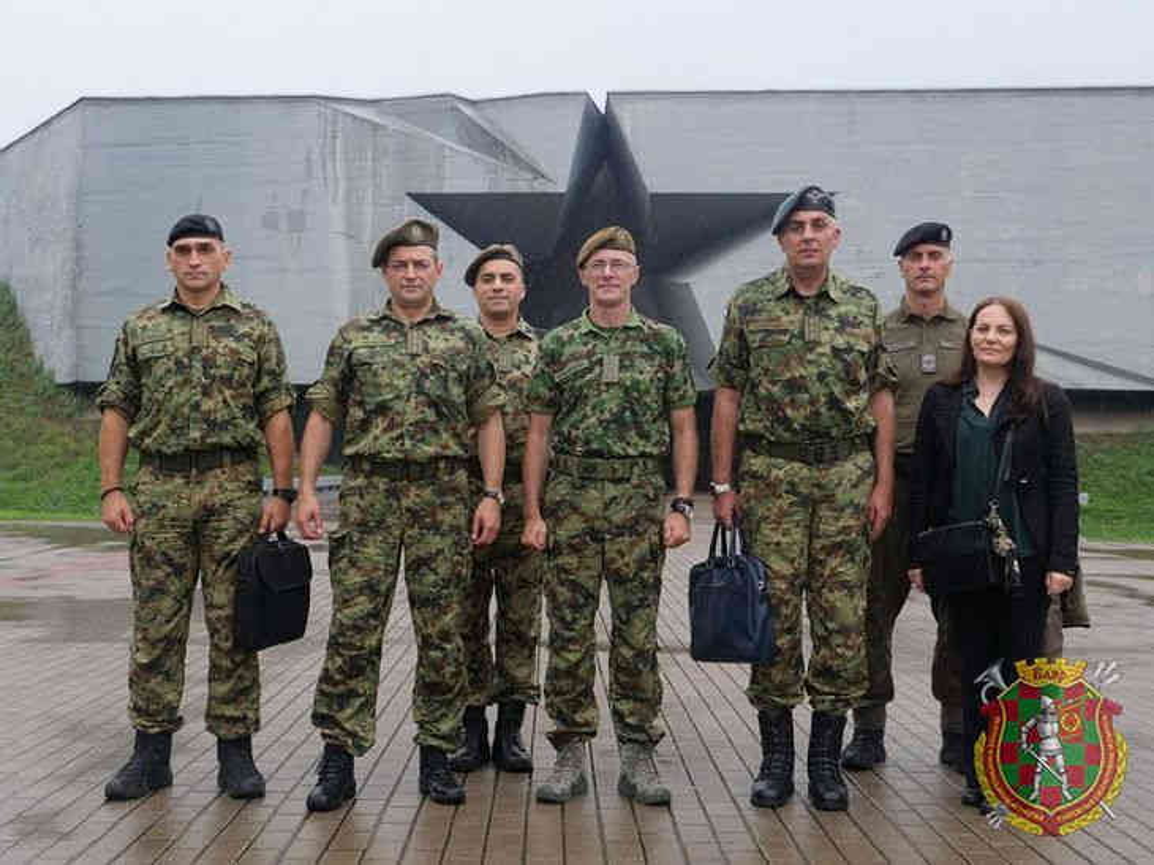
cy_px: 432
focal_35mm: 48
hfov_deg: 39.7
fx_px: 1600
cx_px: 577
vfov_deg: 30.2
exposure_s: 1/250
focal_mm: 24
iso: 200
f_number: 4.5
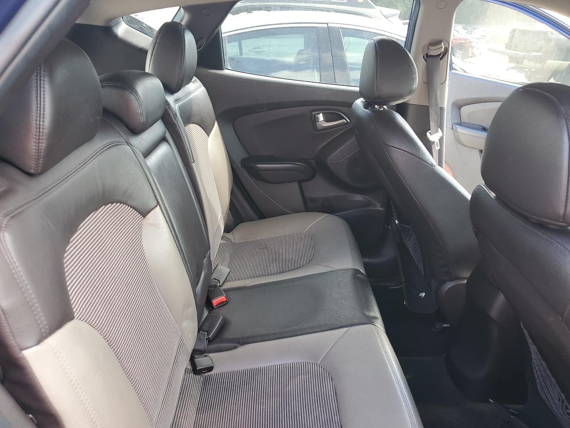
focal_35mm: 26
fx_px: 428
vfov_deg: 53.1
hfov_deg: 67.3
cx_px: 285
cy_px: 214
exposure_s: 1/60.2
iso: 55
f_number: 1.5
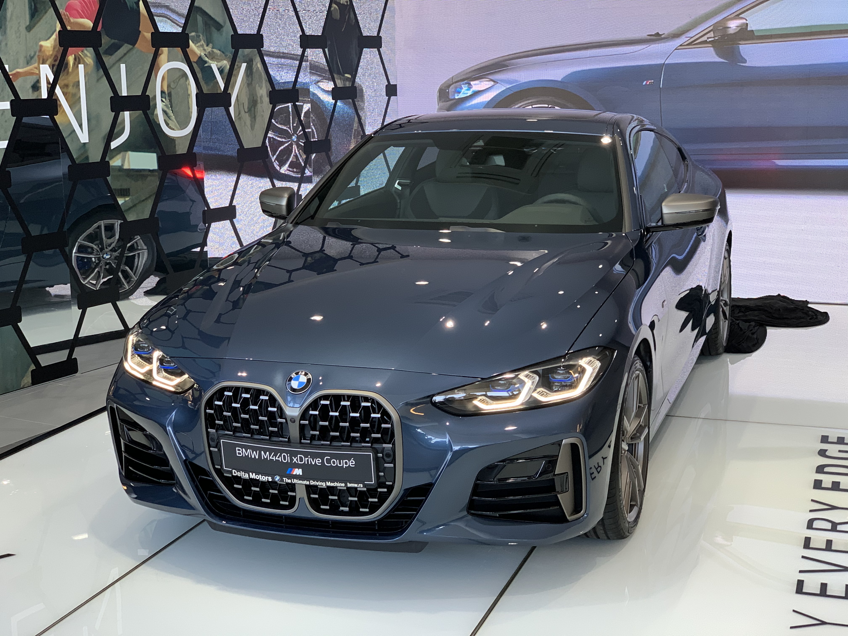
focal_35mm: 52
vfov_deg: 28.0
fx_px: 1274
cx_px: 424
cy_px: 318
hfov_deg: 36.8
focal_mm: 6
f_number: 2.4
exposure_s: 1/49
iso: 80
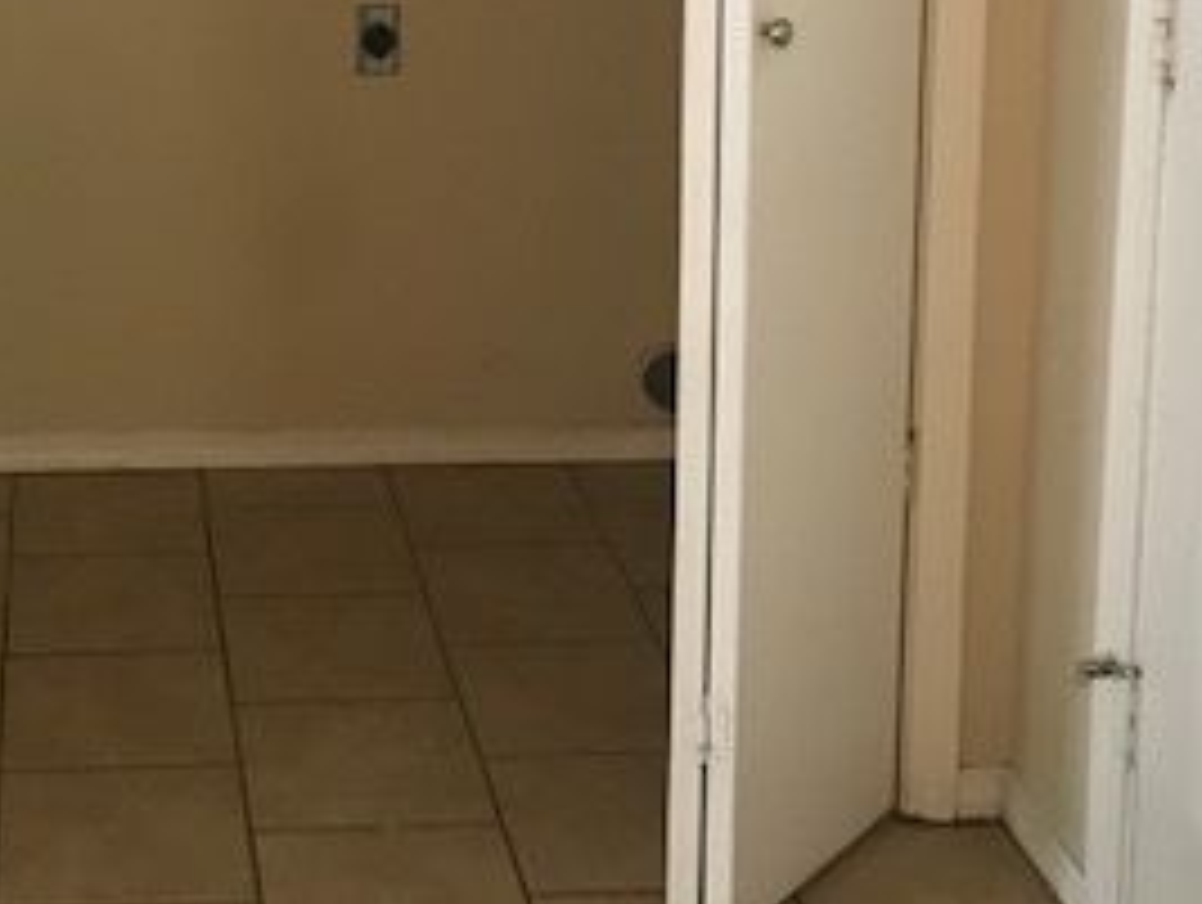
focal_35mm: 67
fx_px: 2330
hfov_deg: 28.2
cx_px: 194
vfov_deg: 20.8
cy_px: -126
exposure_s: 1/13
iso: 100
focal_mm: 3.99
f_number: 1.8
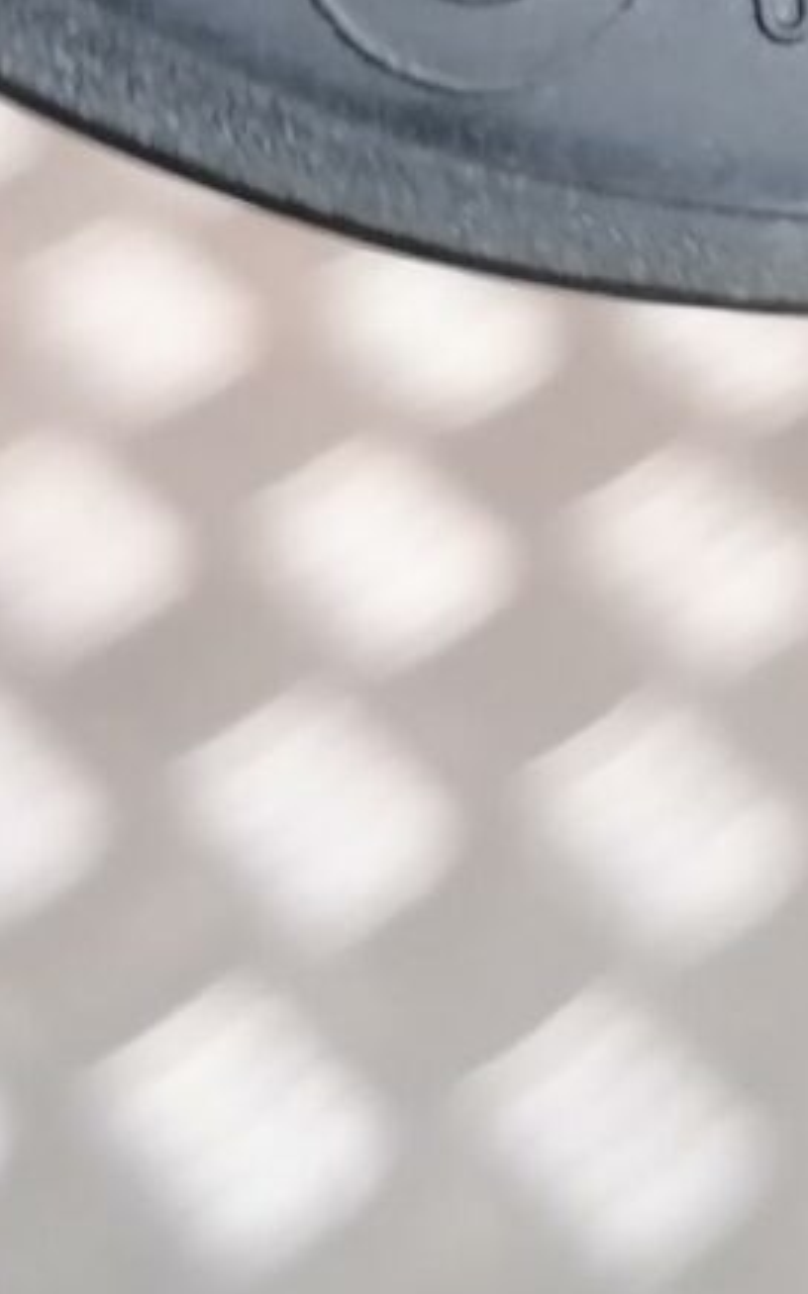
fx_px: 3246
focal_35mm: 92
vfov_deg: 21.2
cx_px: 1188
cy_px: -208
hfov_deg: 13.4
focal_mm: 4.75
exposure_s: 1/50
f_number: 1.8
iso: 500
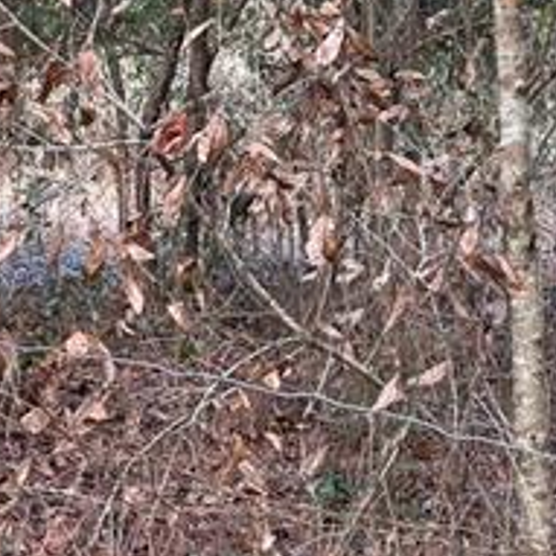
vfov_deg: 15.1
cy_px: 52
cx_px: 279
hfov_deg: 15.3
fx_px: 2072
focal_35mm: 114
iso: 160
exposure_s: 1/237
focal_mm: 6.76
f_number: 1.78
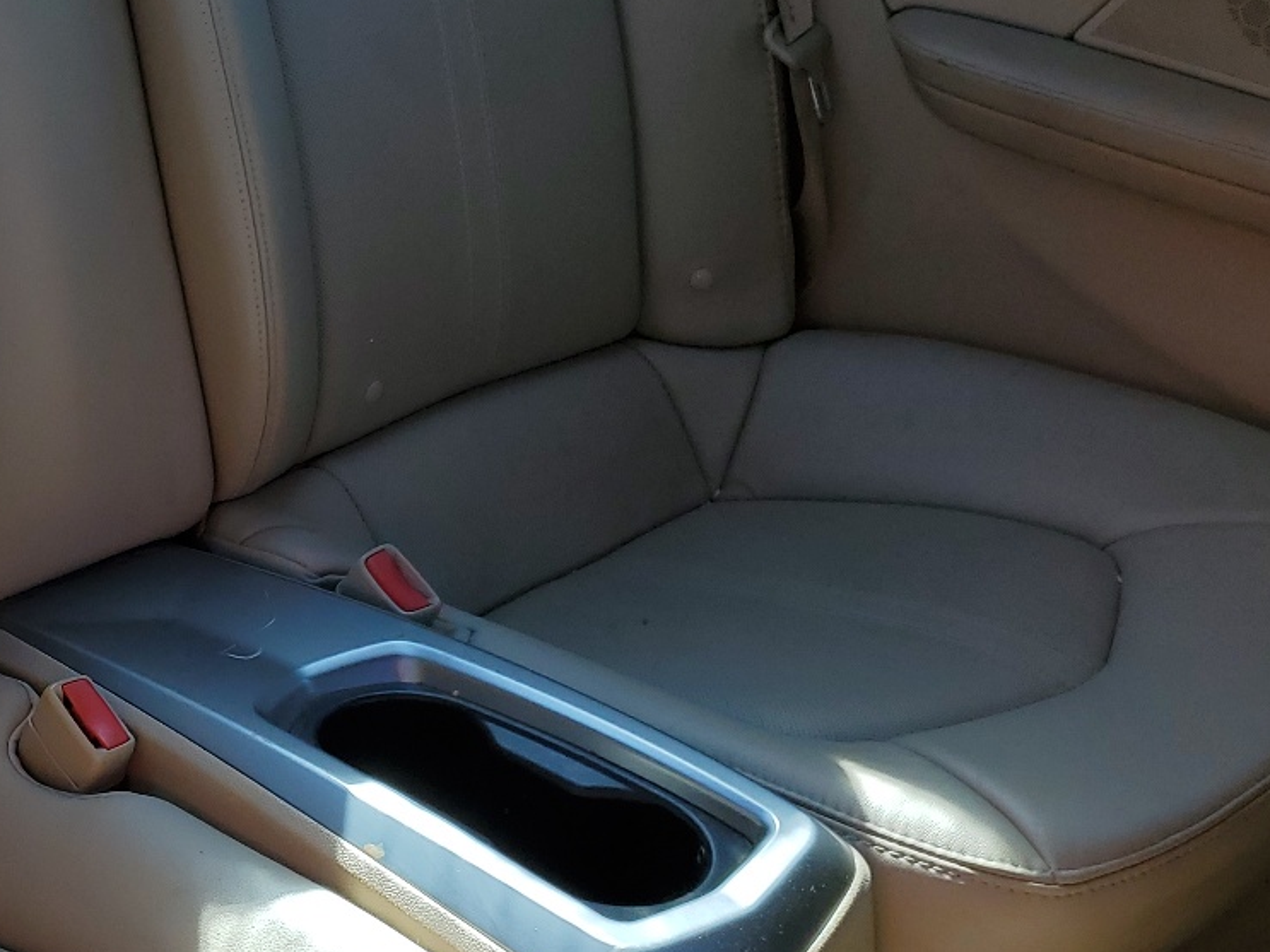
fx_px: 2054
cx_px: 111
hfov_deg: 32.5
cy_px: 521
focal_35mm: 56
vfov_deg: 26.1
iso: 50
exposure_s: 1/345
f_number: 1.5
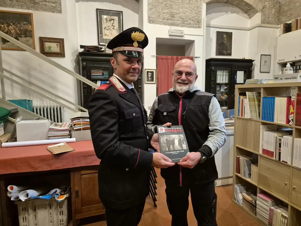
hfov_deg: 73.9
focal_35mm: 23
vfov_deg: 58.9
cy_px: 113
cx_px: 150
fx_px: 200
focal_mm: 5.4
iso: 2500
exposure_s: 1/100
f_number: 1.8
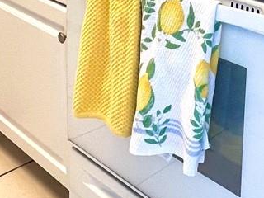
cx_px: 169
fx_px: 496
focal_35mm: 65
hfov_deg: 29.7
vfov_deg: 19.9
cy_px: -87
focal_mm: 1.57
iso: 125
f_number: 1.8
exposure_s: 1/60
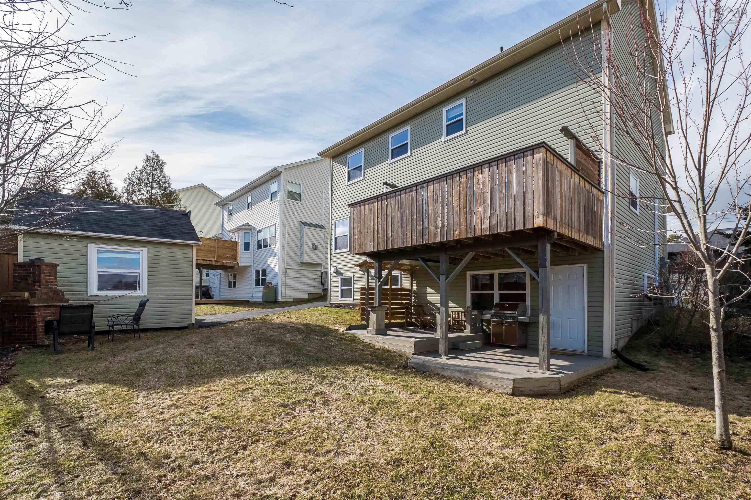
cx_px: 376
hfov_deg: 100.4
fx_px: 313
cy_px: 250
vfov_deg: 77.3
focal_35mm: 15
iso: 400
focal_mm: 10
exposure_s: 1/1250
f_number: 7.1
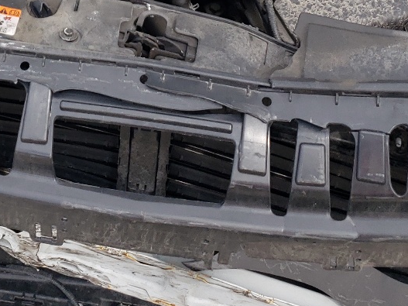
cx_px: 88
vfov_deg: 17.1
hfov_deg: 24.4
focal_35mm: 79
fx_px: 931
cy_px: -138
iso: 50
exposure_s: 1/1250
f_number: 1.5
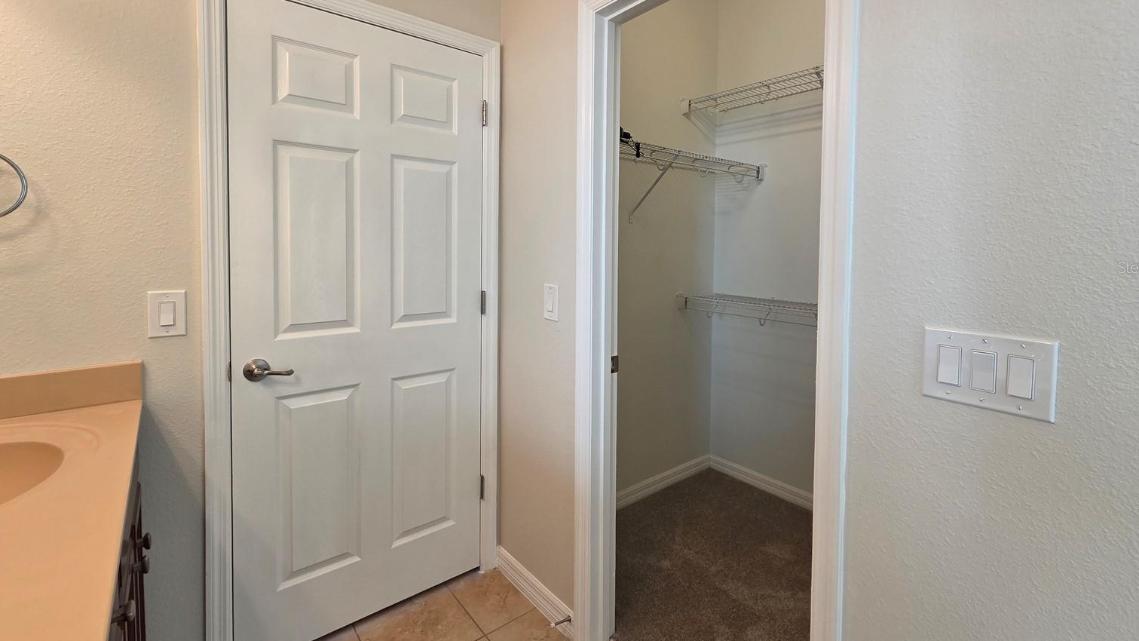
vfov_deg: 70.0
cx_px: 586
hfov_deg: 103.0
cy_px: 267
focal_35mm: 15
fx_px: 453
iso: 125
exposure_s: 1/60
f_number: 2.2
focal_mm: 2.2
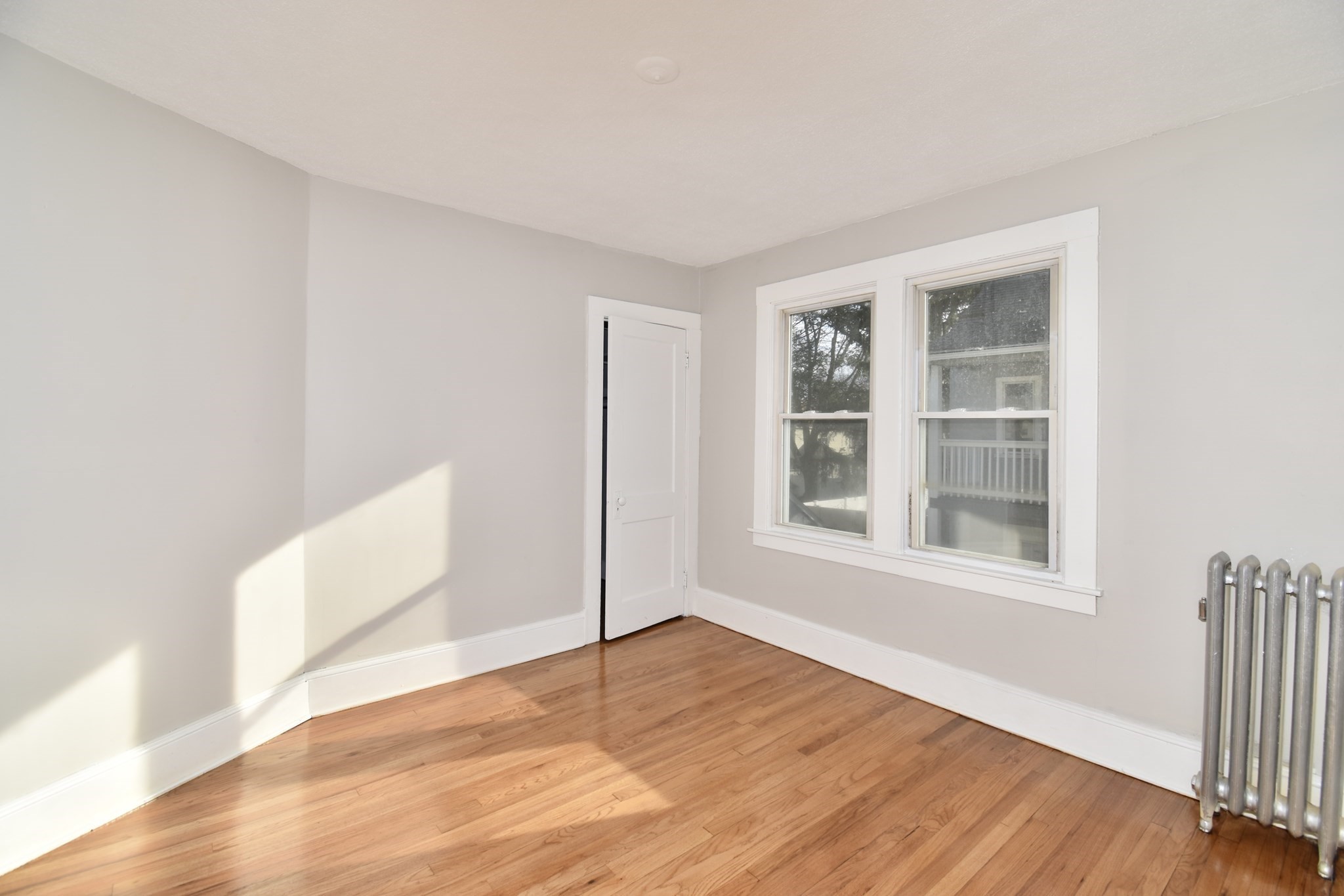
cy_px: 448
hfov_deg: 100.4
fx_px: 560
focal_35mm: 15
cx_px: 672
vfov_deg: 77.3
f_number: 7.1
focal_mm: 10
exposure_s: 1/200
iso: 100
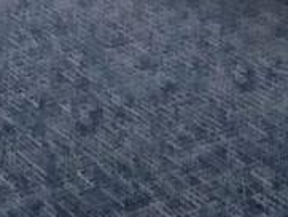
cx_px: 250
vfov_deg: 9.2
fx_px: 1224
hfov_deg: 13.3
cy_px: -281
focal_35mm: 147
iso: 100
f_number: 1.7
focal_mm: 4.2
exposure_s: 1/120
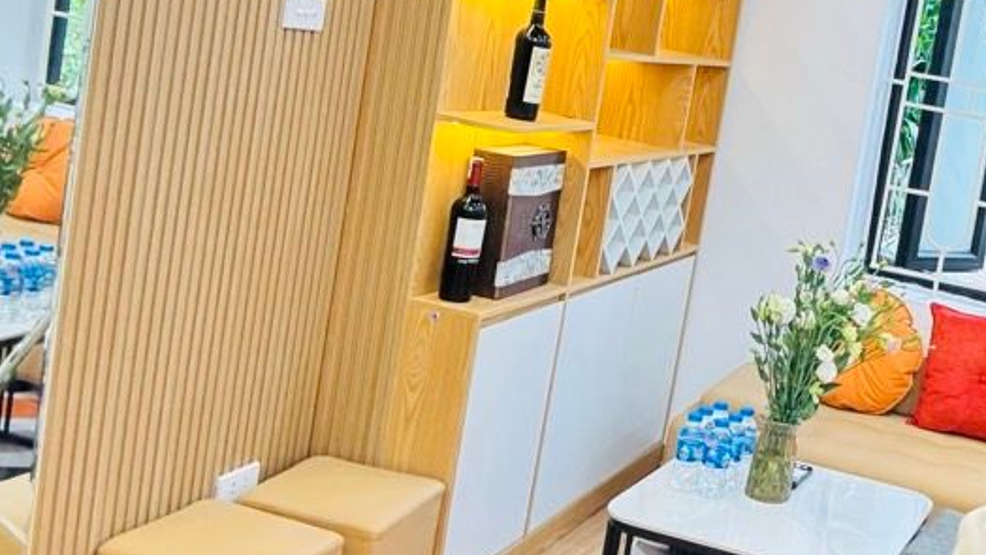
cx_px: 888
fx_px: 1281
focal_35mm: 49
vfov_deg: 24.2
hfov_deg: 39.1
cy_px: 154
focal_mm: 2.69
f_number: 1.9
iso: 100
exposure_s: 1/50
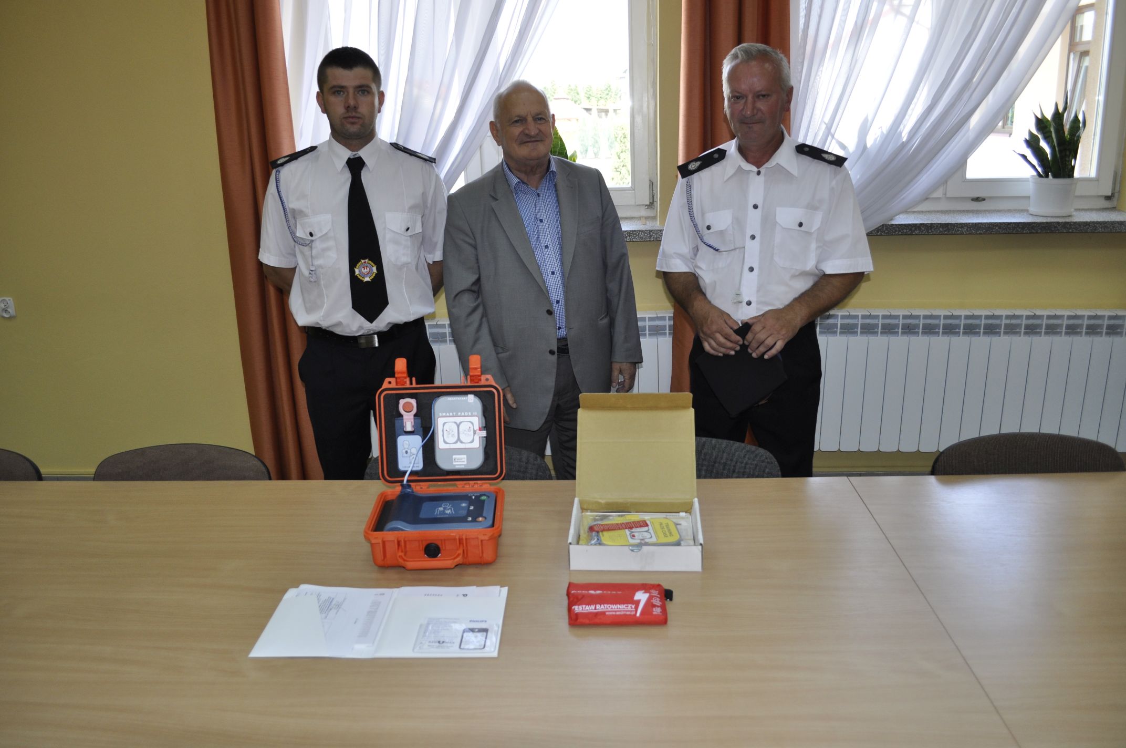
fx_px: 843
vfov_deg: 47.8
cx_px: 563
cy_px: 374
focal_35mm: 27
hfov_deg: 67.4
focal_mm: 18
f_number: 3.5
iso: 400
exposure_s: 1/200
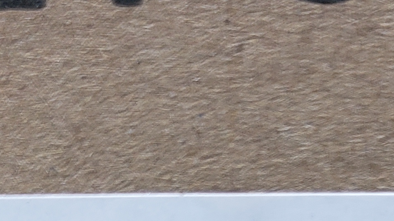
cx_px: 402
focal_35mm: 120
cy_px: 601
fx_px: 1253
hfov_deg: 17.4
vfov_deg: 8.8
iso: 50
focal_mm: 4.3
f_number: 1.5
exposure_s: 1/168
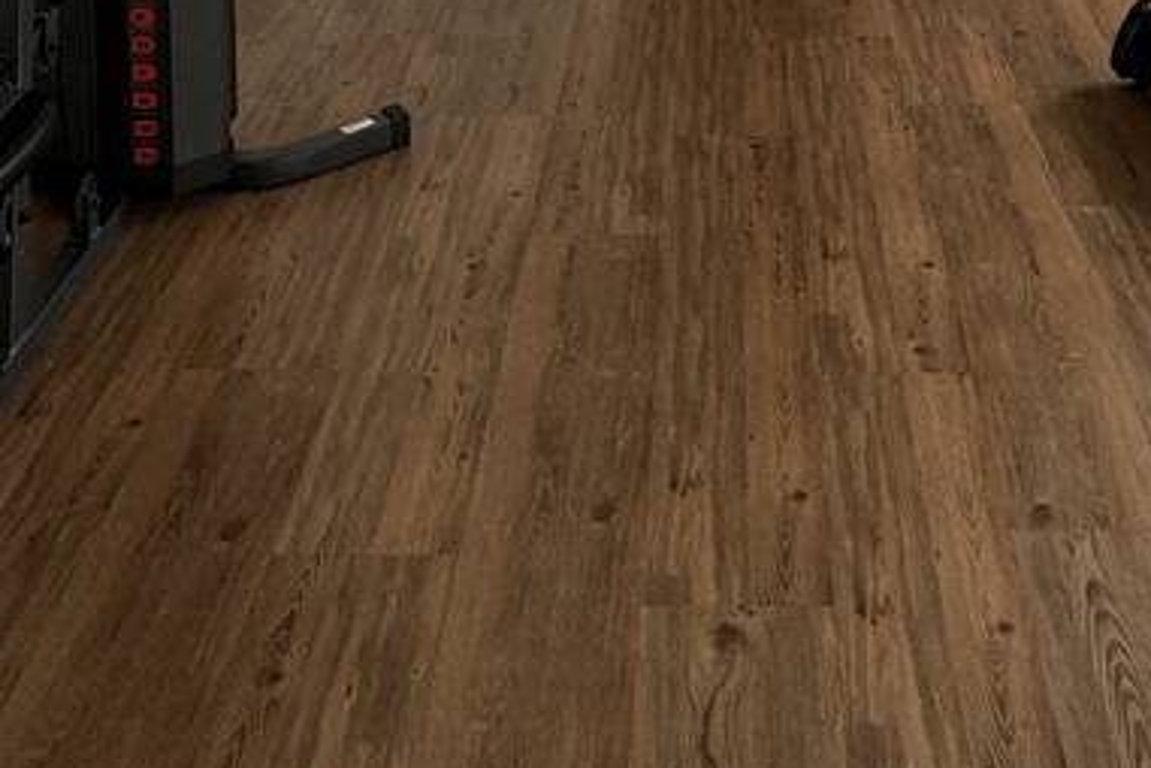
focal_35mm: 55
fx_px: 1758
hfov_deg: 36.0
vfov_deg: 19.8
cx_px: 725
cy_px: -511
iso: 80
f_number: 2.2
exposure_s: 1/99
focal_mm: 2.22
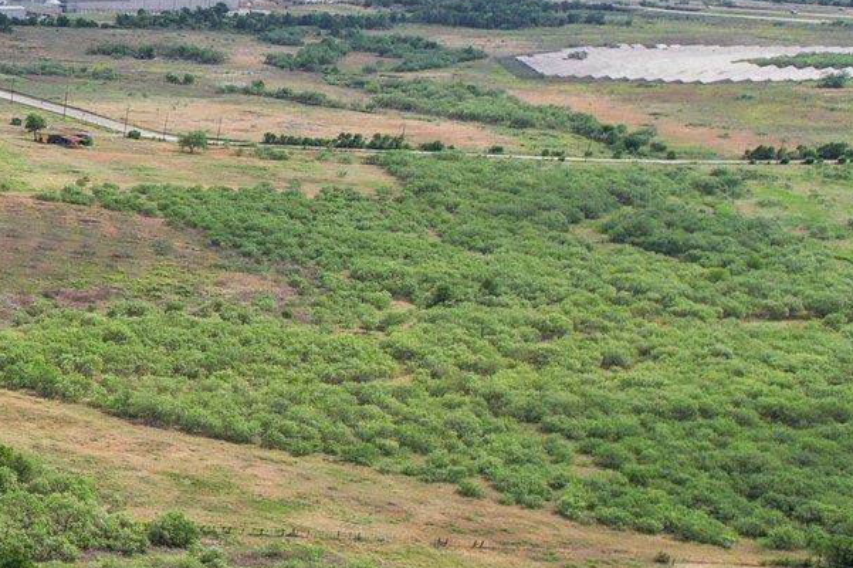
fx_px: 1776
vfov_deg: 18.1
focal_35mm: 75
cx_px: -548
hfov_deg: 21.1
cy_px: 407
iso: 150
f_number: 2.8
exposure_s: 1/3000
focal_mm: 8.4
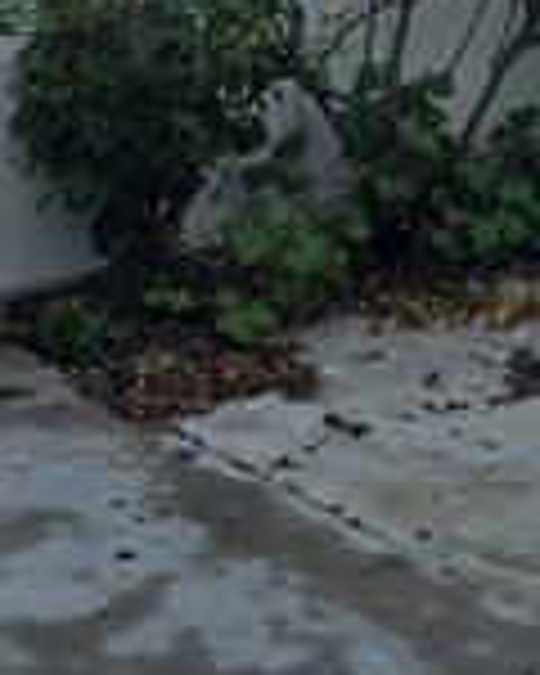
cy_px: -130
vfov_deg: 18.9
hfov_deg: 16.0
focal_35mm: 96
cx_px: 324
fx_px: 1918
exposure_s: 1/1704
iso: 80
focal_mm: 5.4
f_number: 1.8
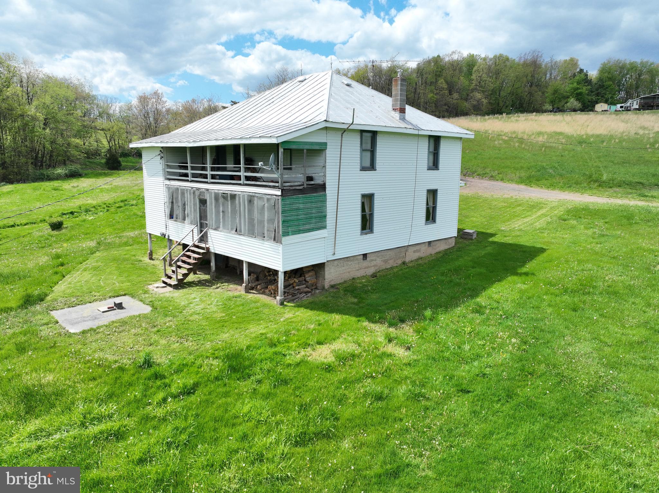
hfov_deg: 71.6
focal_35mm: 24
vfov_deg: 56.8
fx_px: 457
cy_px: 246
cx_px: 330
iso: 210
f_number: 2.8
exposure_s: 1/2000
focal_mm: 12.29
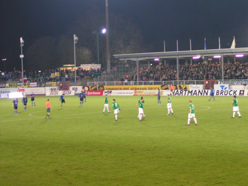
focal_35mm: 95
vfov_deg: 15.6
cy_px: 93
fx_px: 681
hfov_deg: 20.7
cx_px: 124
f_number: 3.5
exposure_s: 1/25
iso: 200
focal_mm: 14.5
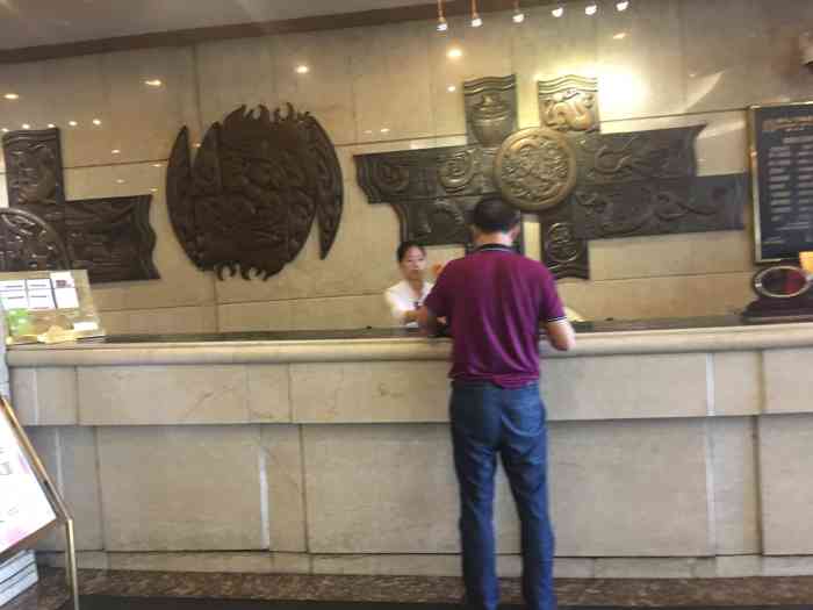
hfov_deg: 61.7
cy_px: 305
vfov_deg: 48.2
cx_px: 406
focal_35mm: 29
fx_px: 681
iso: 250
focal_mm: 4.15
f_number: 2.2
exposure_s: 1/25
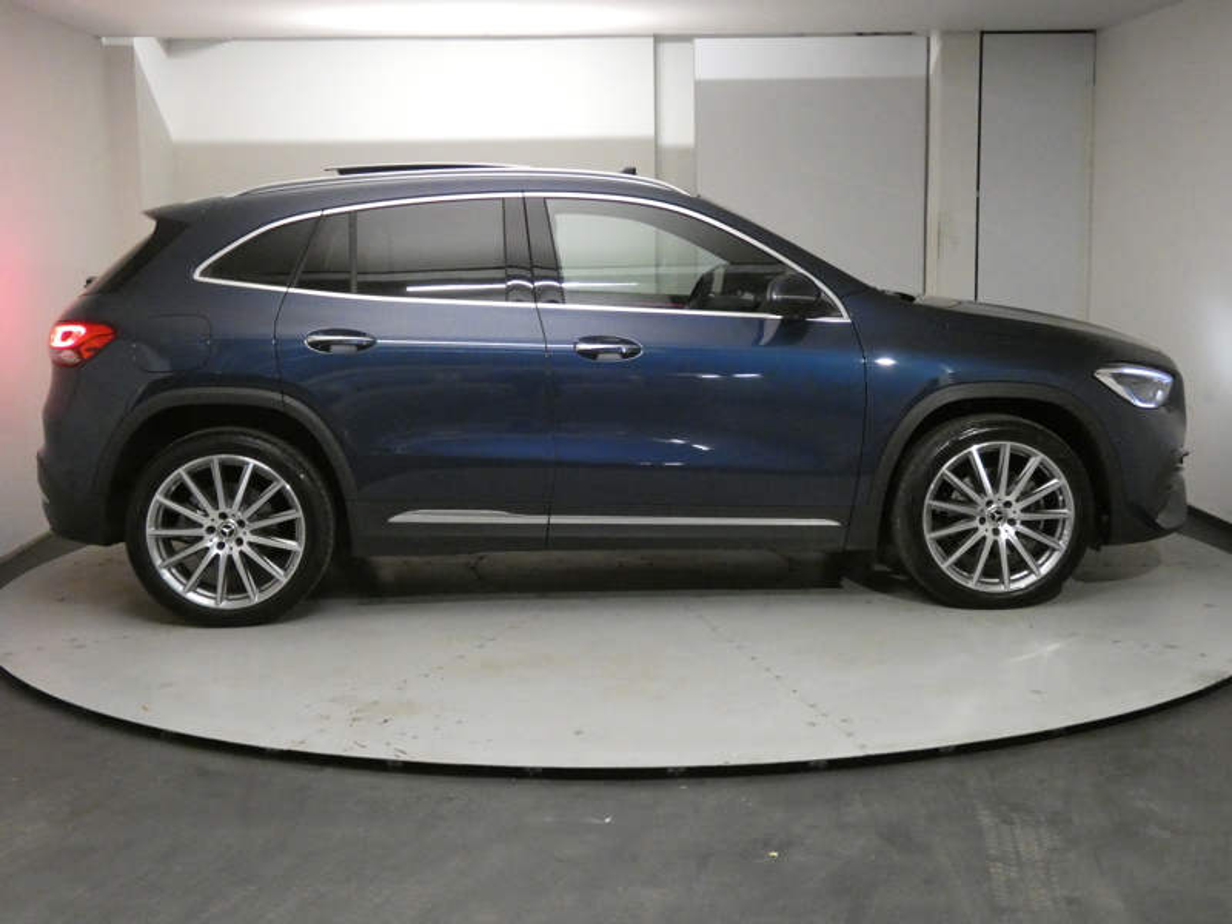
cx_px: 616
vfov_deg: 33.6
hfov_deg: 43.9
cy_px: 462
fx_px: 1530
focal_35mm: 43
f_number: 3.7
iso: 1600
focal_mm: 7.8
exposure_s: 1/80
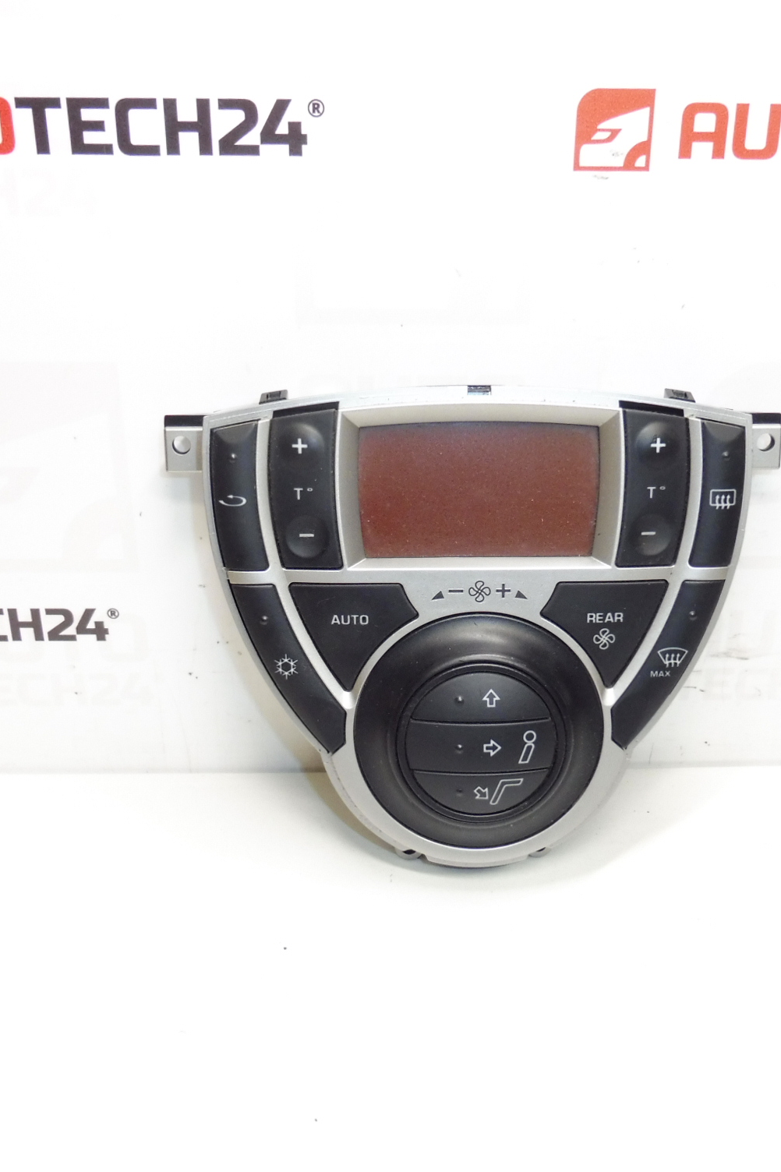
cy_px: 588
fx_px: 1107
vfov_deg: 55.8
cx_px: 436
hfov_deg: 38.8
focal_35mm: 34
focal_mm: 4.3
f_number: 3.5
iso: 200
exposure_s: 1/60
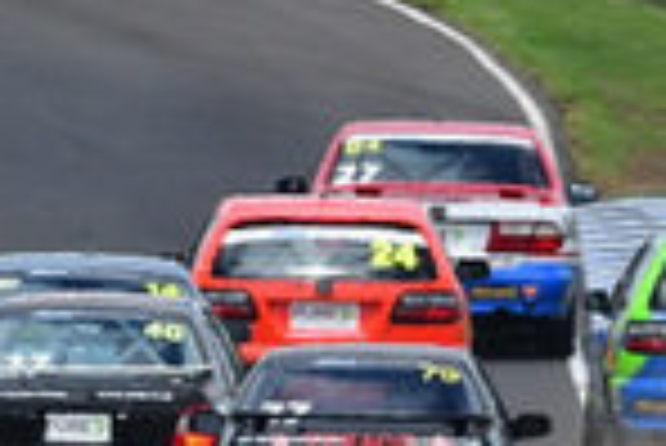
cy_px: 333
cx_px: 248
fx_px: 46461
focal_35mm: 2509
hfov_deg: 0.8
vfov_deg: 0.5
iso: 320
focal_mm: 310
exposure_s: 1/640
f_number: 10
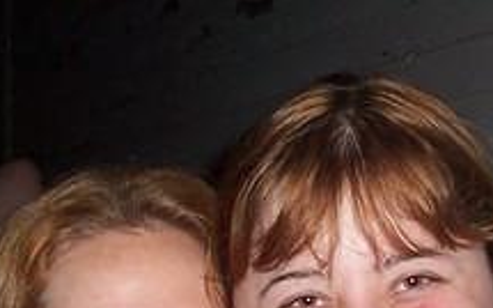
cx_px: 310
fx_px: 1571
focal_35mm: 117
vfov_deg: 11.2
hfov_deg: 17.8
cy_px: 218
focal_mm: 5.6
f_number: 2.8
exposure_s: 1/60
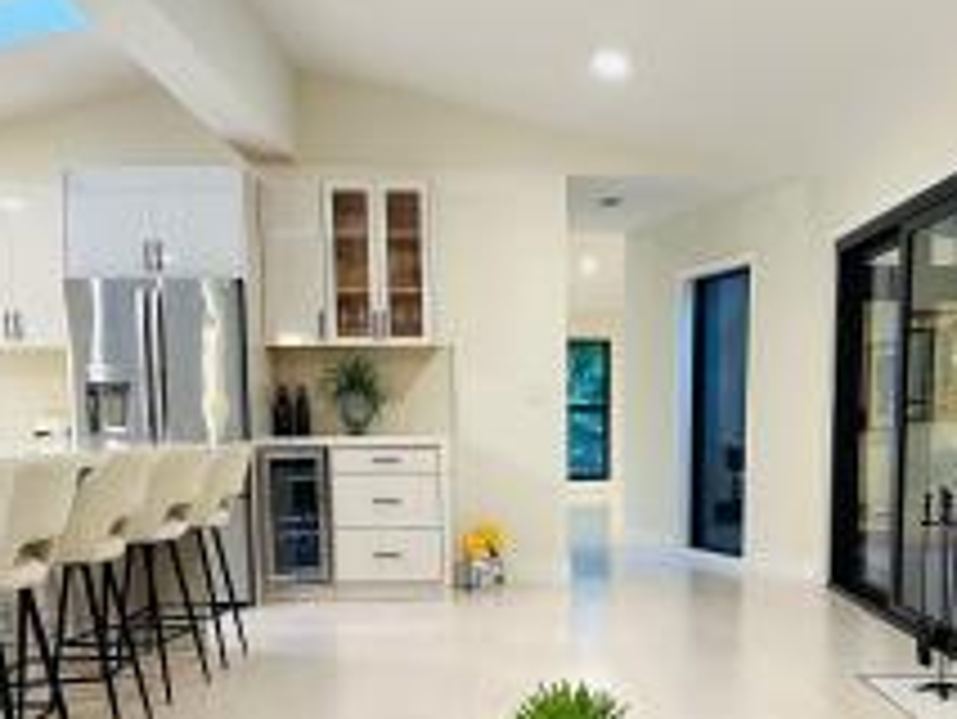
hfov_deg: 42.0
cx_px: 517
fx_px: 1245
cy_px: 562
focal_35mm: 45
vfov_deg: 31.5
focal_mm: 6.86
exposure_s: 1/60
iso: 320
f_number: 1.78
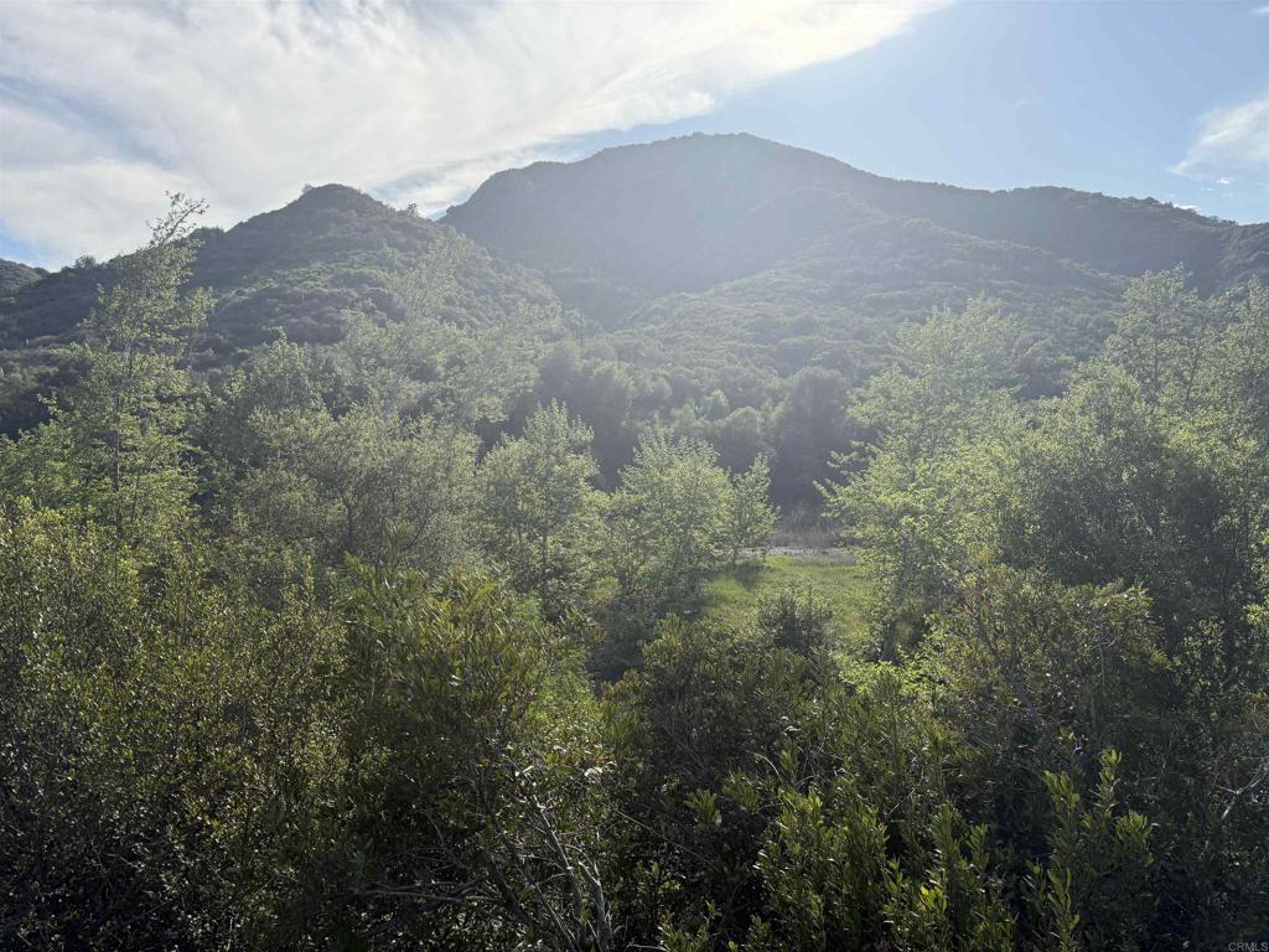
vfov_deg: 56.8
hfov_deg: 71.6
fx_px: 880
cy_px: 476
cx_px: 634
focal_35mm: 24
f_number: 1.78
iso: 100
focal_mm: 6.76
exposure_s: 1/4405
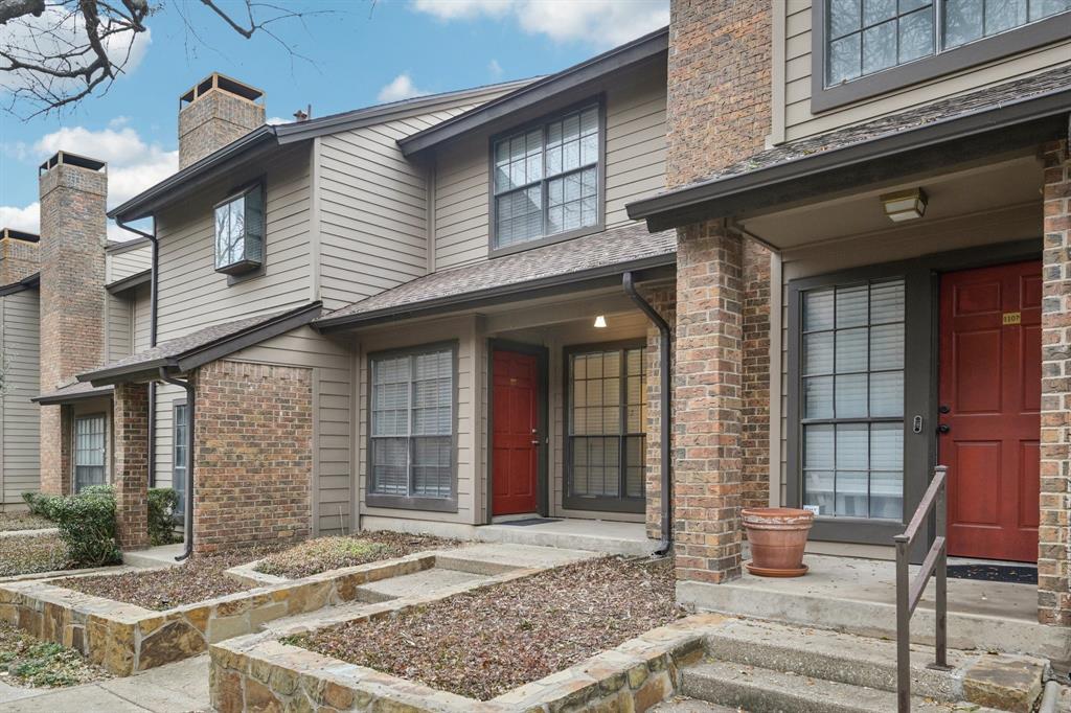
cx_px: 536
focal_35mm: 23
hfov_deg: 76.1
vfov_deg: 55.1
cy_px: 356
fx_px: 684
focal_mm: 23
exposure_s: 1/60
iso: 400
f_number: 8
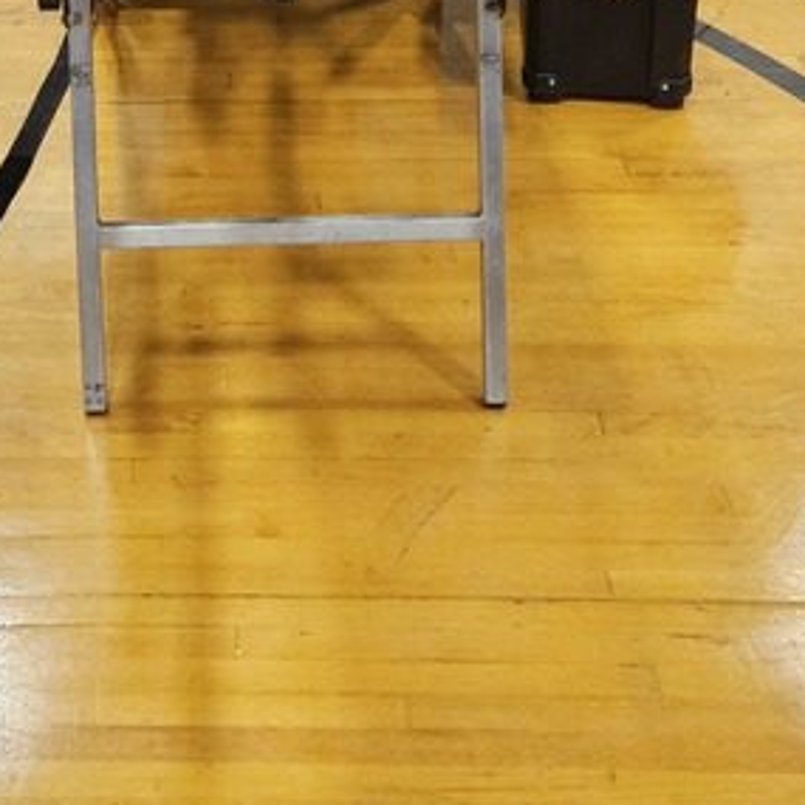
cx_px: 119
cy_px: -198
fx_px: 1921
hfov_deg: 23.2
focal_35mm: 73
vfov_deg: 21.7
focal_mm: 5.4
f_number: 1.8
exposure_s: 1/120
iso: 800
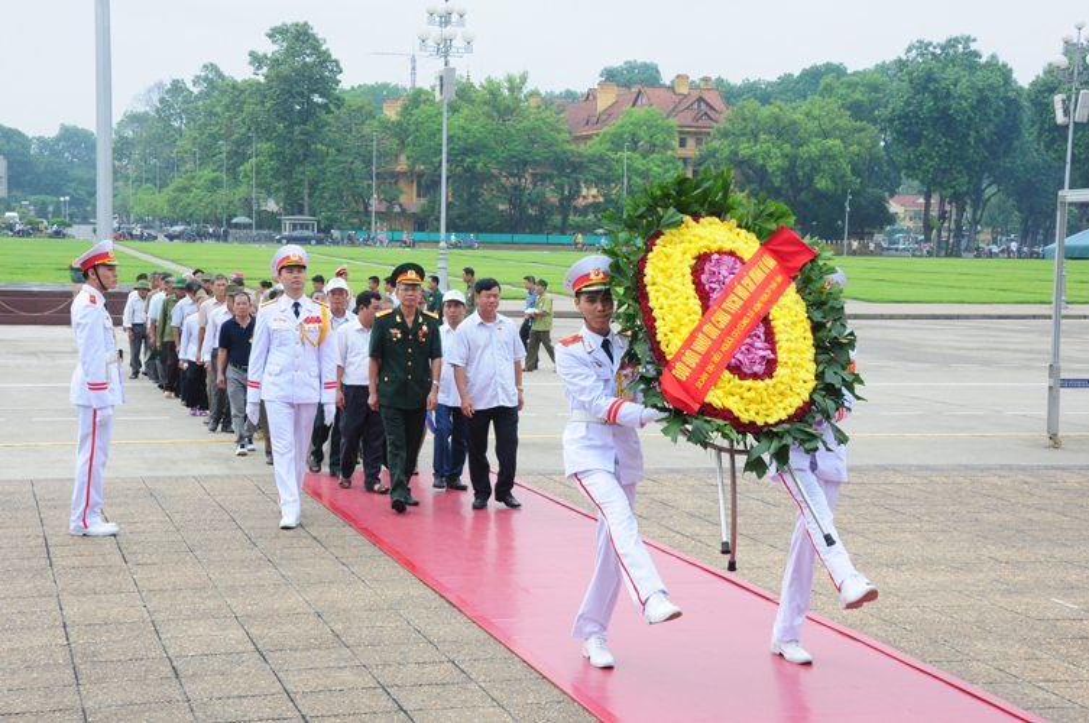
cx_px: 544
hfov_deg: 33.4
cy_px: 362
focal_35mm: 60
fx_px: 1813
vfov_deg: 22.6
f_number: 11
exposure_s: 1/125
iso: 400
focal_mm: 40
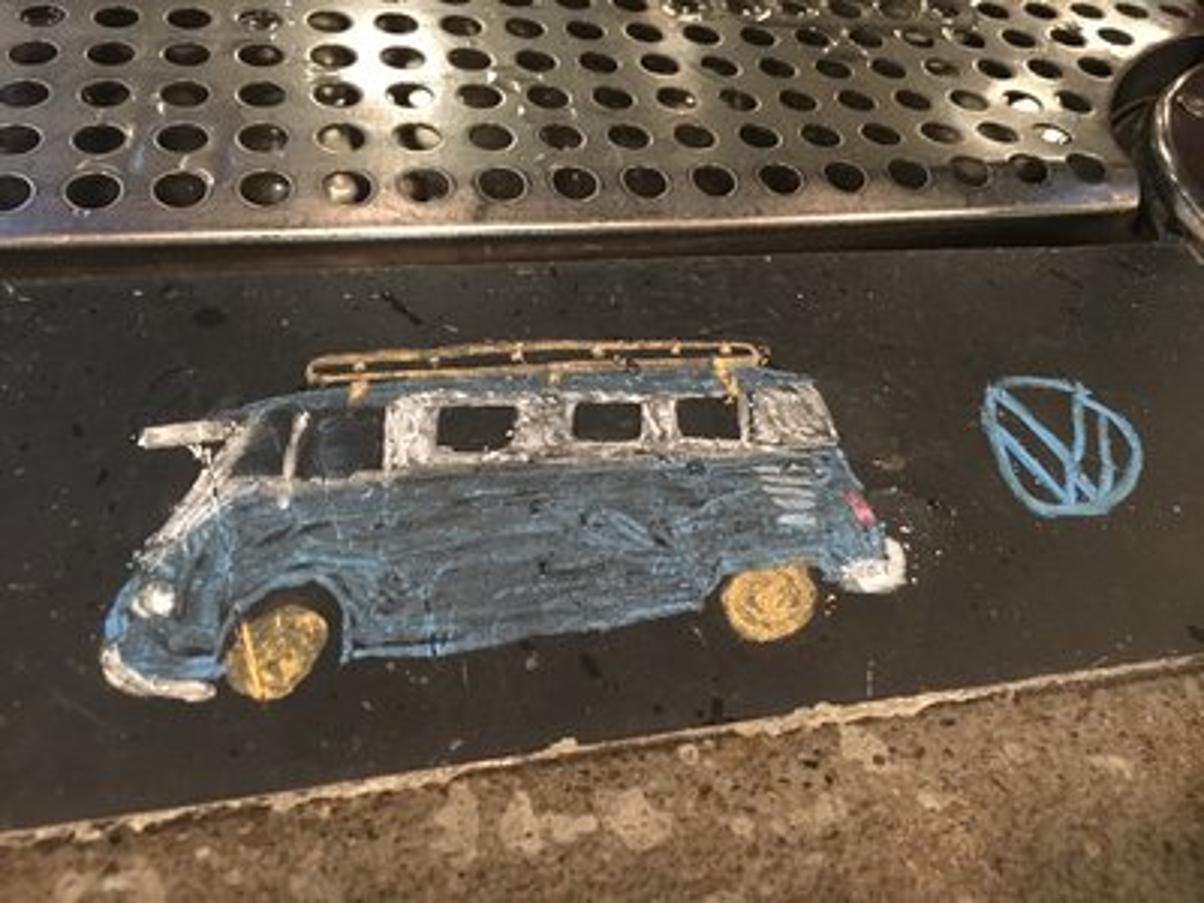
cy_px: 452
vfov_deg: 48.2
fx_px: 1009
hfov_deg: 61.7
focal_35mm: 29
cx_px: 602
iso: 320
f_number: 2.2
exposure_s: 1/15
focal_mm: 4.15
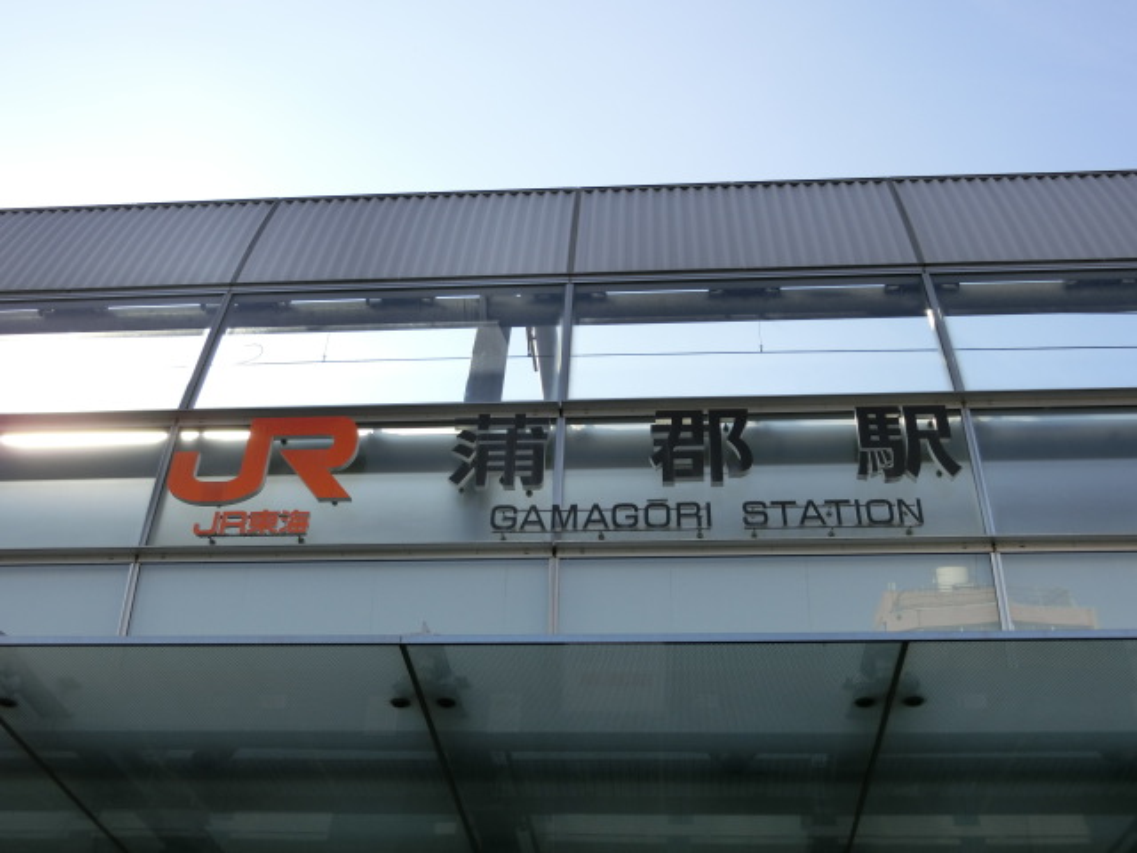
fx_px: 1281
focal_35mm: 39
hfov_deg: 47.9
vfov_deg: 36.8
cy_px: 426
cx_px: 568
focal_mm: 6.9
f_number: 4.1
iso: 80
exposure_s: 1/640
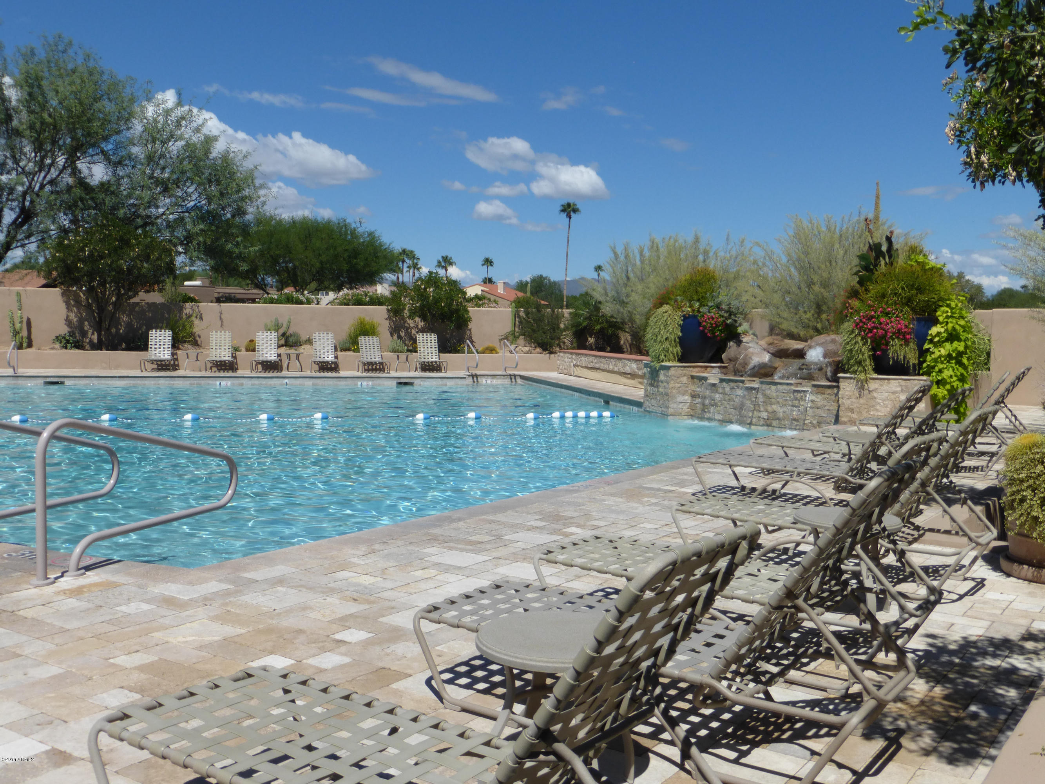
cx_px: 522
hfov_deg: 54.0
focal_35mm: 34
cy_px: 392
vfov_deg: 41.8
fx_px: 1026
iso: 100
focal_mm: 6.1
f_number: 3.7
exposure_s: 1/2000
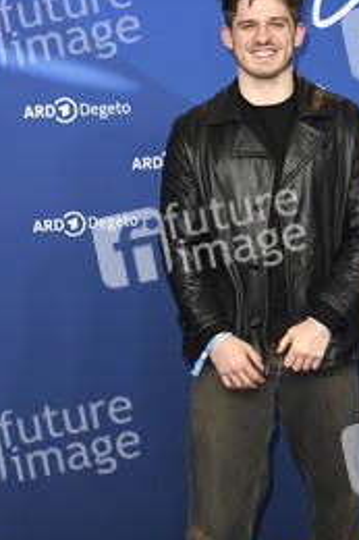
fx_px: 1288
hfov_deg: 15.8
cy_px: 343
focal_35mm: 86
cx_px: 259
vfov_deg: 23.6
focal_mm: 56
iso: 800
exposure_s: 1/320
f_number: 4
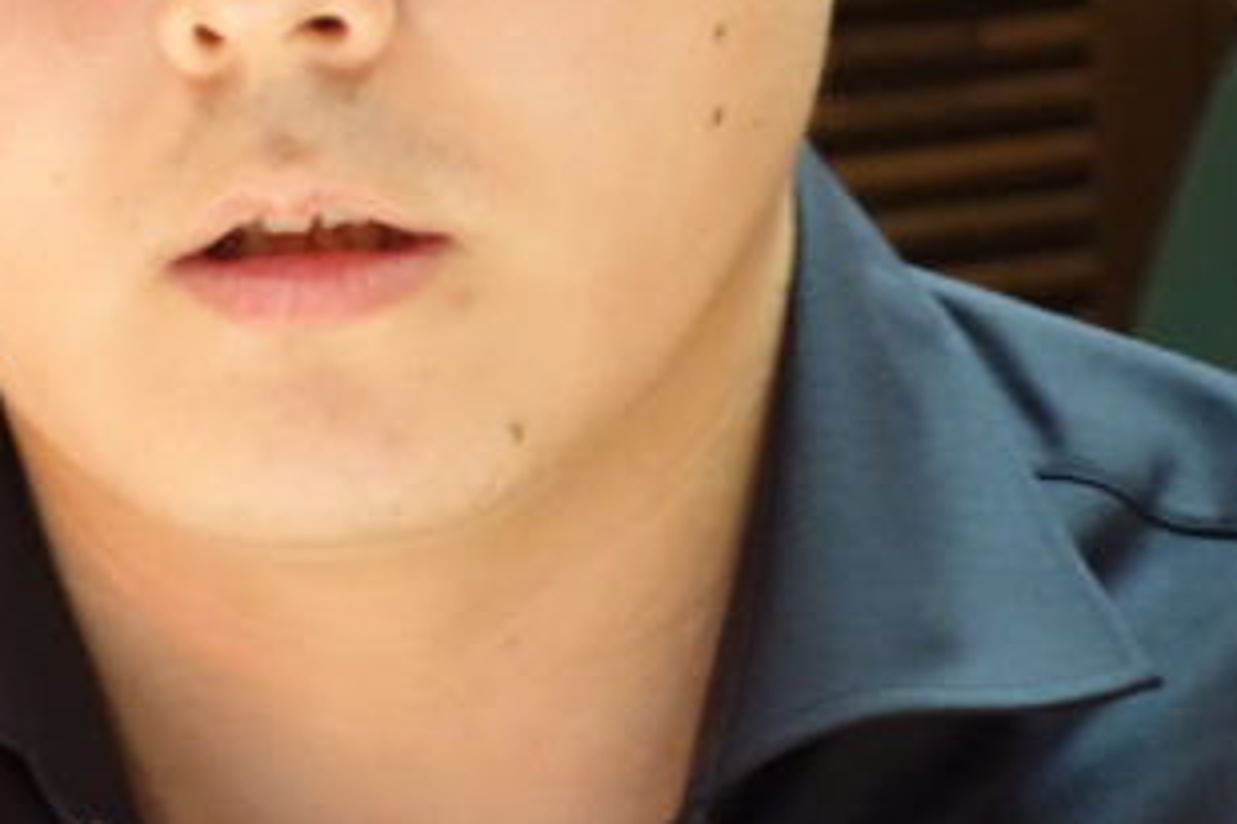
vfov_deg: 4.2
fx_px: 11270
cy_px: 58
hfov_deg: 6.3
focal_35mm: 328
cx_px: 336
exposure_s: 1/20
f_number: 4.9
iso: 1600
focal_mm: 36.84
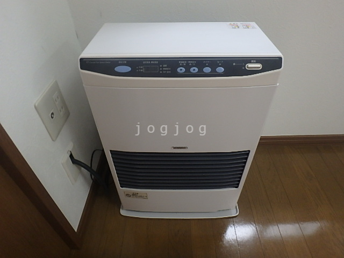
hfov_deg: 73.9
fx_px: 229
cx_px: 172
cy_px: 129
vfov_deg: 58.9
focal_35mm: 23
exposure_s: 1/30
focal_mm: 4
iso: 400
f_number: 3.8
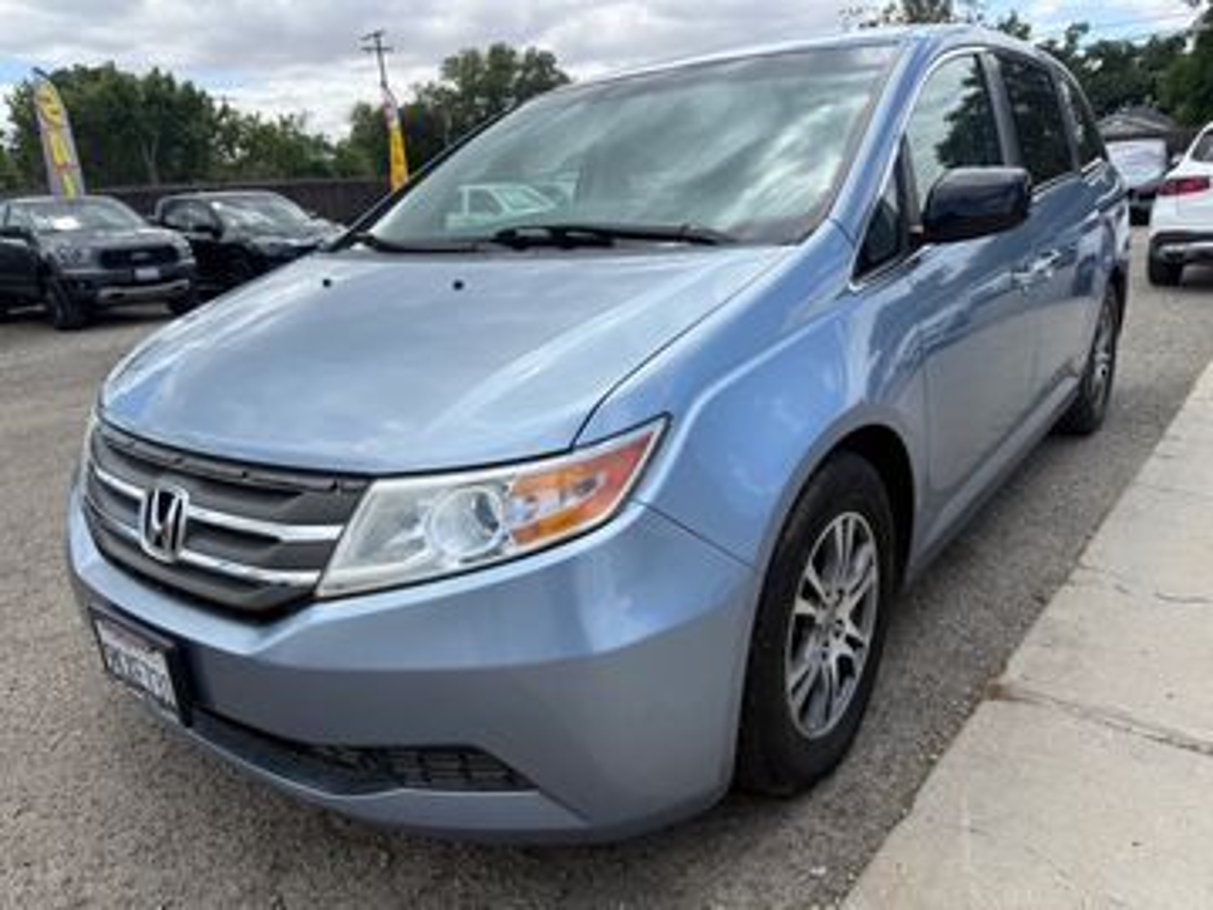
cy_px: 455
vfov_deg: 56.8
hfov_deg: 71.6
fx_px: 841
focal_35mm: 24
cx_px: 606
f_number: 1.78
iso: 80
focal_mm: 6.76
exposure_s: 1/3279
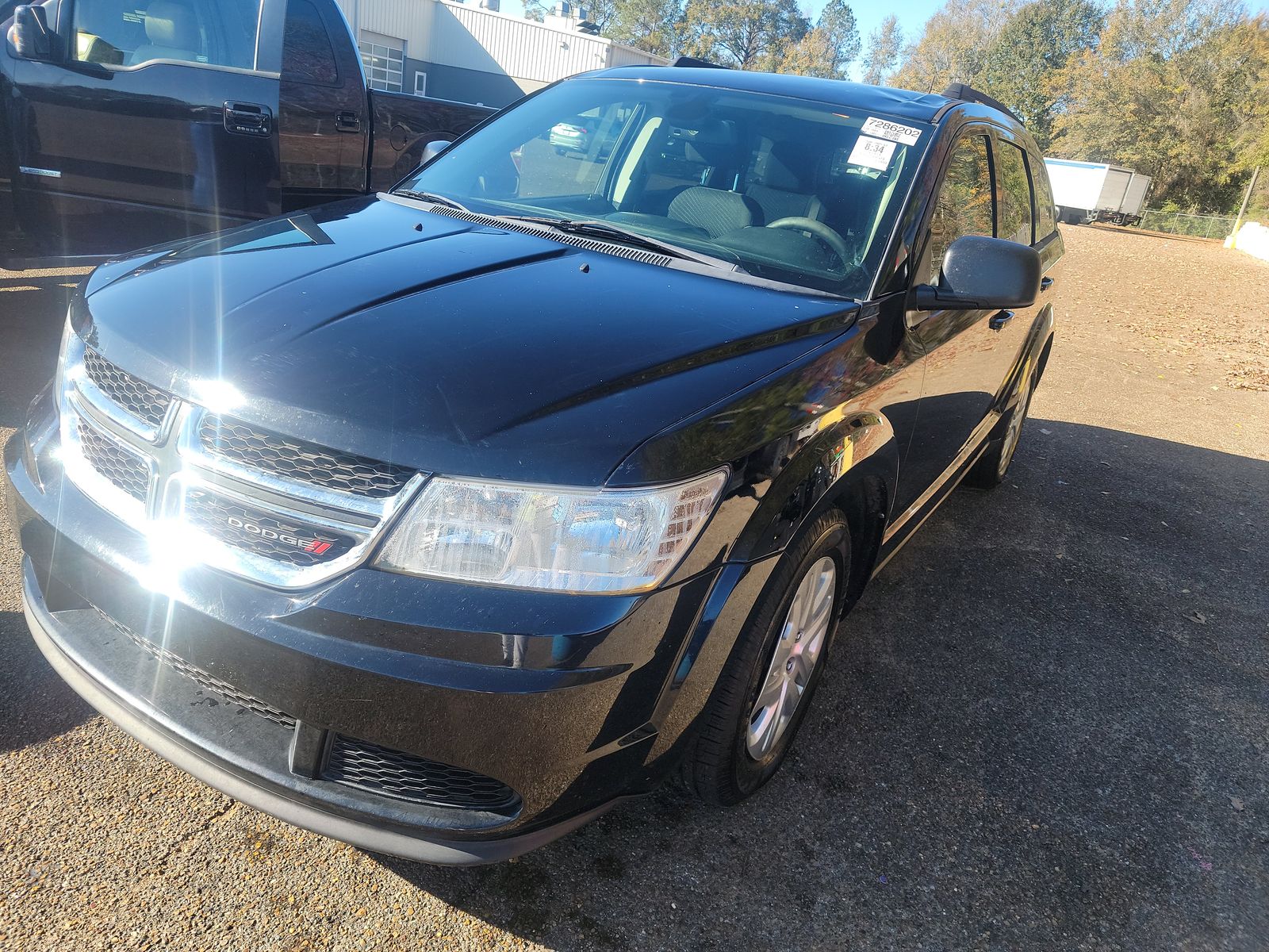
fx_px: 880
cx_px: 634
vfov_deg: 56.8
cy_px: 476
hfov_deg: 71.6
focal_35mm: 24
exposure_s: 1/236
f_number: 1.8
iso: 50
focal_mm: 6.7
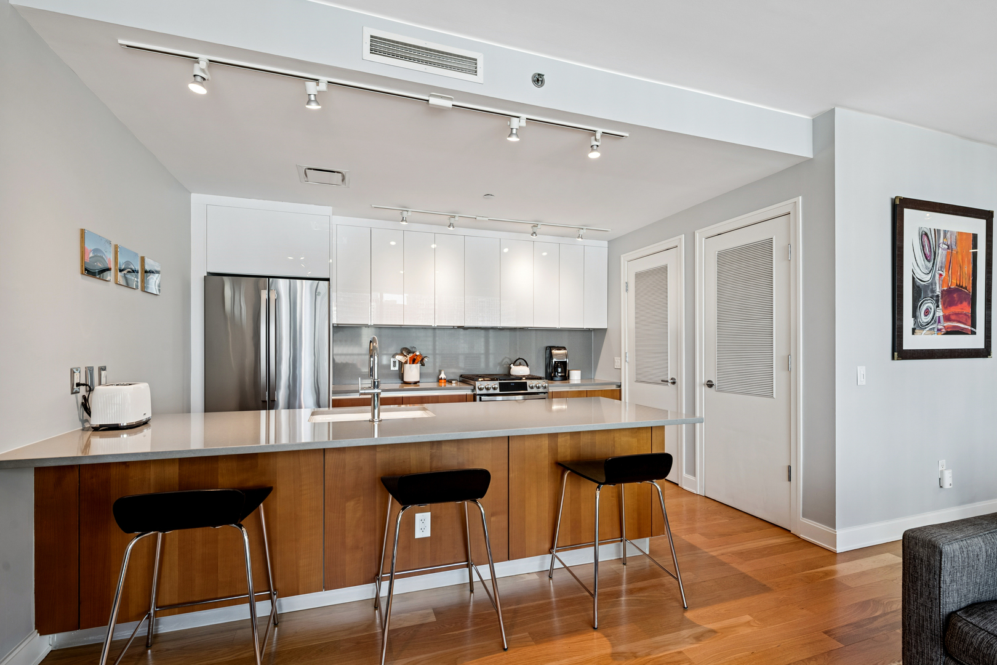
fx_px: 443
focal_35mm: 16
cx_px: 498
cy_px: 332
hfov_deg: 96.7
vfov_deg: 73.7
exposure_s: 1/25
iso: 250
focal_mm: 16
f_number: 8
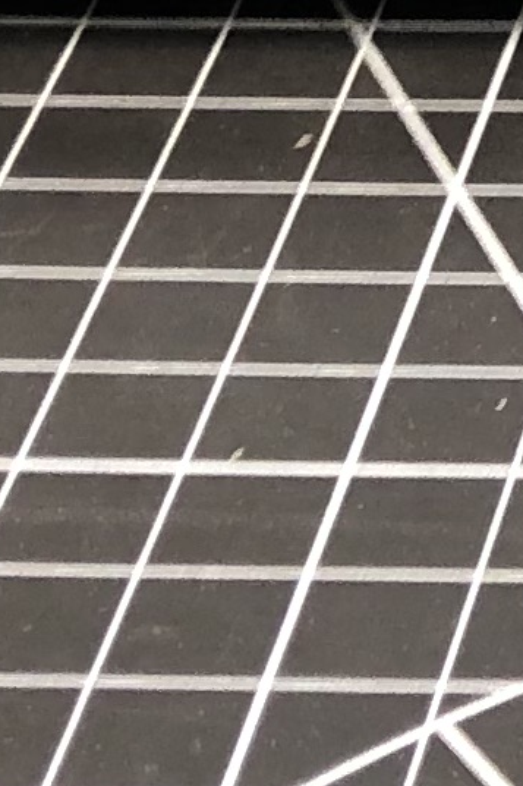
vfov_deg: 9.2
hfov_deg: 5.7
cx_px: 1764
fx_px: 4775
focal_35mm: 219
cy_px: -270
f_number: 1.8
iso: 50
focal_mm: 3.99
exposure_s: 1/15
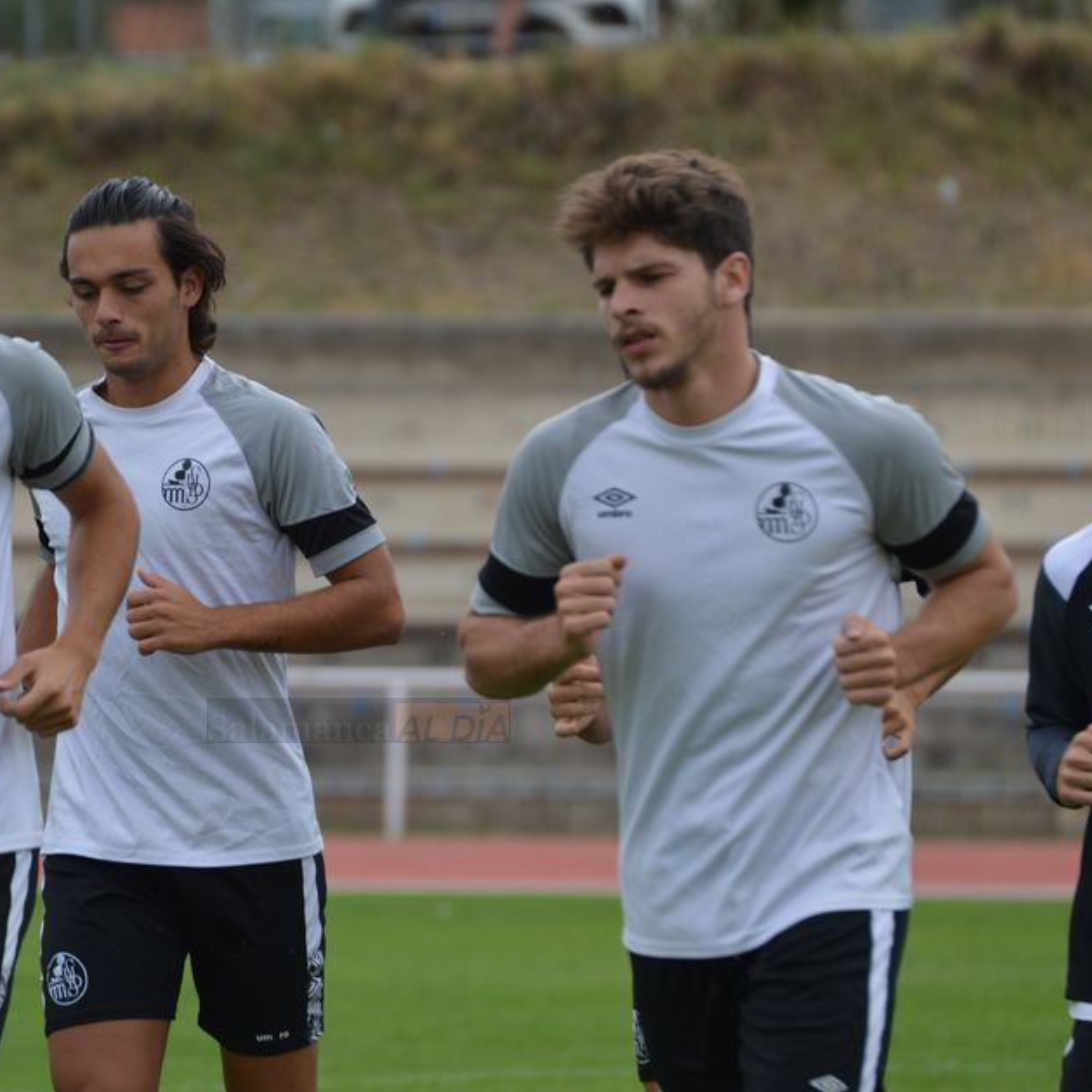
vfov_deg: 3.8
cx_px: 358
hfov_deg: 3.8
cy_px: 547
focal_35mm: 462
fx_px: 16489
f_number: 5.6
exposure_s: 1/640
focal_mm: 240
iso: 400
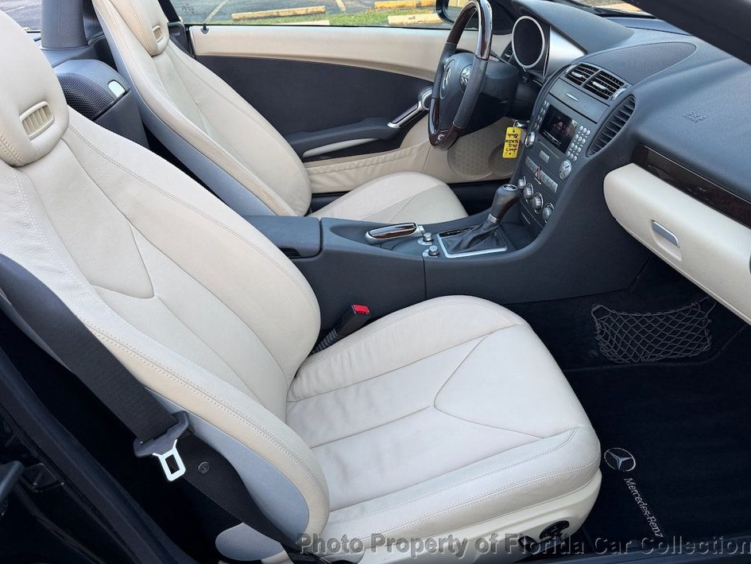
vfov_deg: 53.0
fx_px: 564
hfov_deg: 67.3
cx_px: 385
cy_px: 266
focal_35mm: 26
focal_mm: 6.76
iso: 80
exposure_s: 1/121
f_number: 1.78
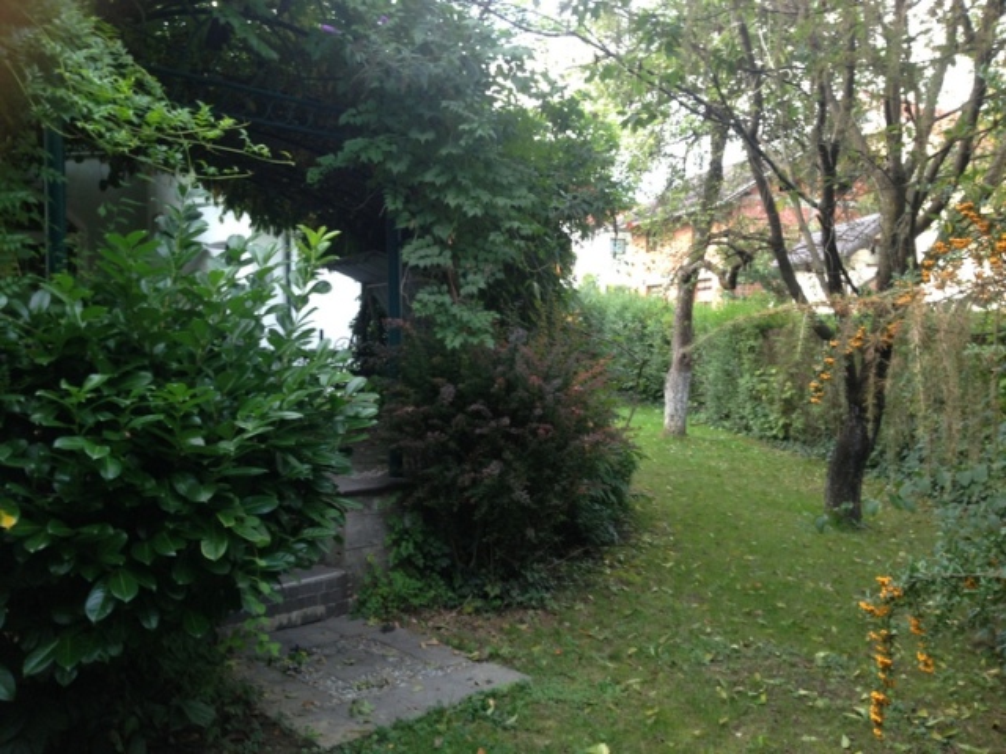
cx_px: 503
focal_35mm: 33
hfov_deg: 55.4
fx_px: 959
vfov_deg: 42.9
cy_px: 377
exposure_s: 1/20
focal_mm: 4.13
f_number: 2.4
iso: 64
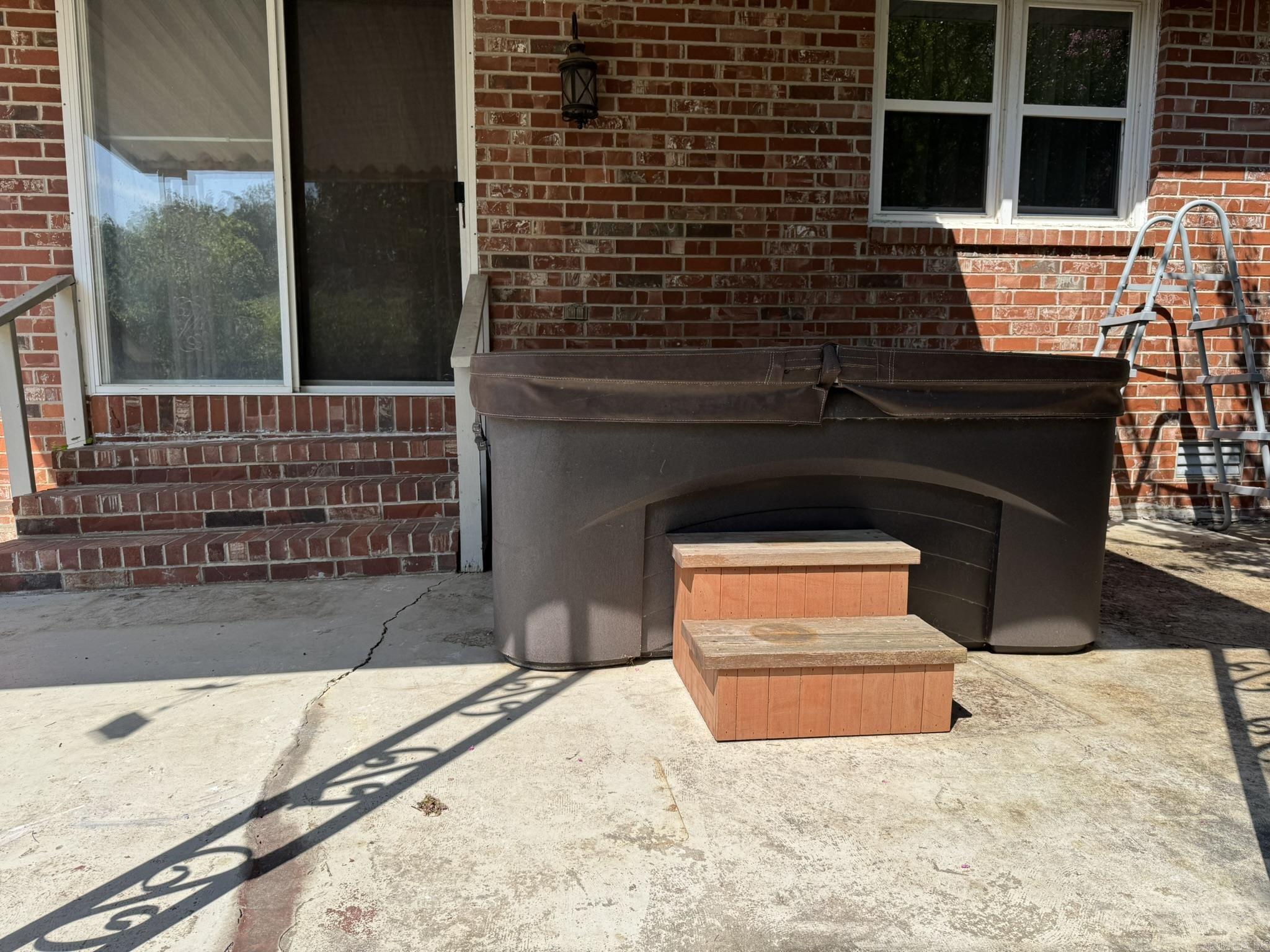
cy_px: 476
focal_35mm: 24
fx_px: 881
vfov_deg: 56.8
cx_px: 635
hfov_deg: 71.6
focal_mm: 6.76
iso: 80
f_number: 1.78
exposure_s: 1/3247
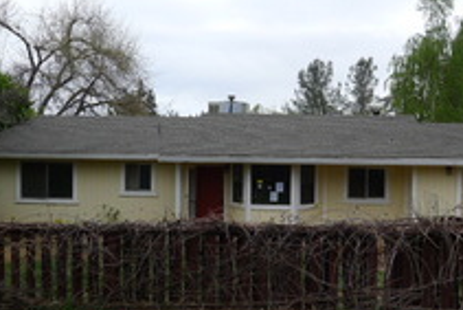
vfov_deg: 32.7
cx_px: 329
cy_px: 169
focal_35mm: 41
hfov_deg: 46.2
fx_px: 528
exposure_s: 1/400
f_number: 3.2
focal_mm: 5.1
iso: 80
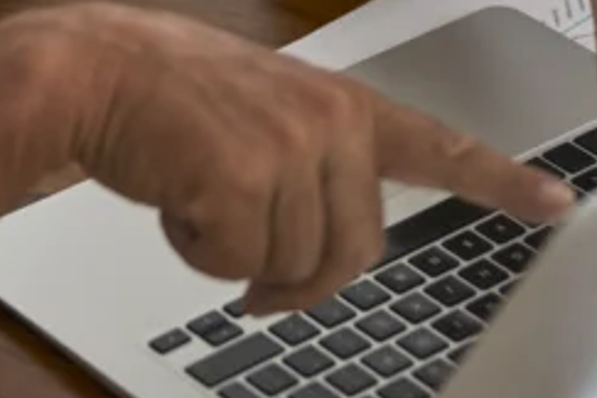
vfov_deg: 6.4
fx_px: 3499
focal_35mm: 211
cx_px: 174
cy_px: -350
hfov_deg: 9.7
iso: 320
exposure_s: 1/200
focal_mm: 50
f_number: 2
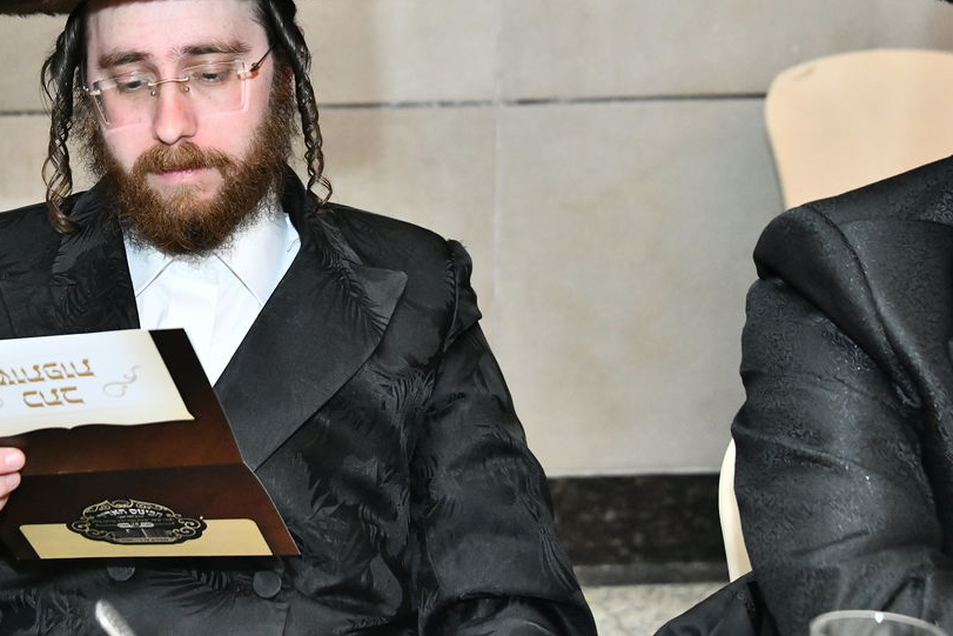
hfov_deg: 18.9
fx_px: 2833
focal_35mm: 107
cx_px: 187
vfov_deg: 12.7
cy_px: 122
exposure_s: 1/125
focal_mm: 62
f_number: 5.6
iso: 3200
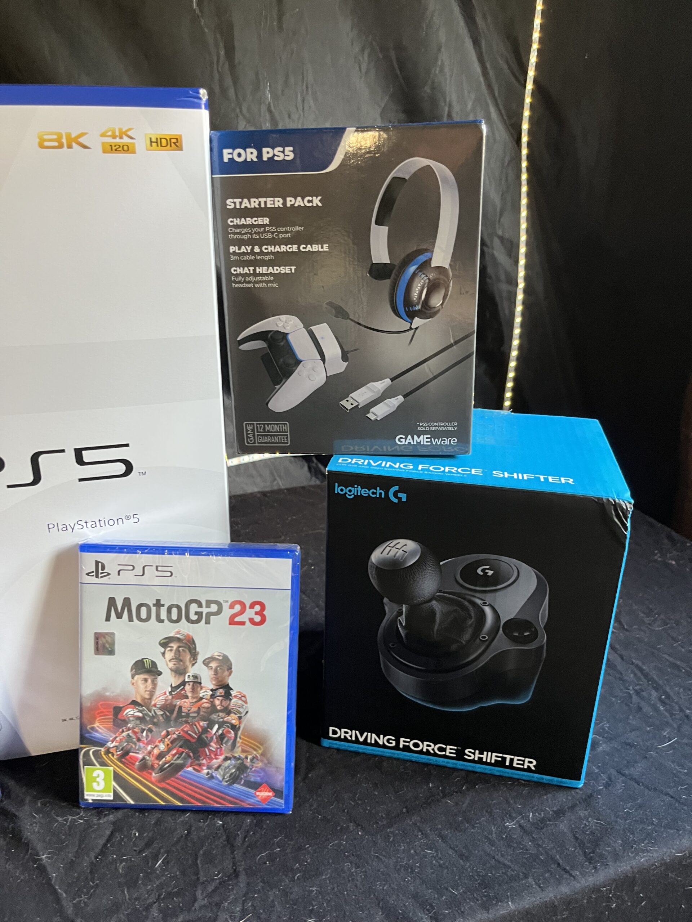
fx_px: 693
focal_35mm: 26
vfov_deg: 67.3
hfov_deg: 53.1
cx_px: 346
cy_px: 461
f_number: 1.6
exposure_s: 1/60
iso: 320
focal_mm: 5.1
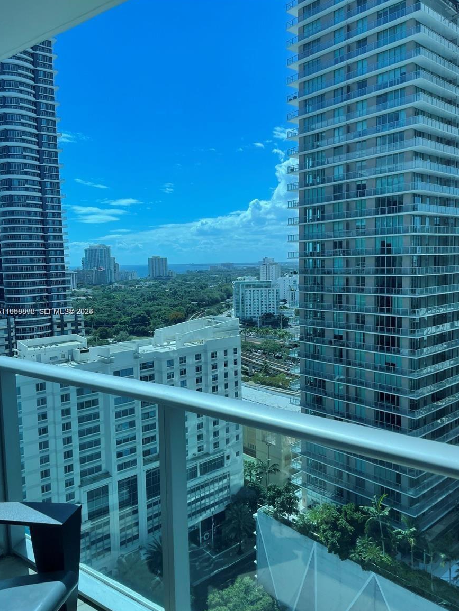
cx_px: 233
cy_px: 312
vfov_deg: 65.3
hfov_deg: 51.4
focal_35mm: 27
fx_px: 477
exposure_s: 1/2353
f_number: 1.6
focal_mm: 4.2
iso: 32
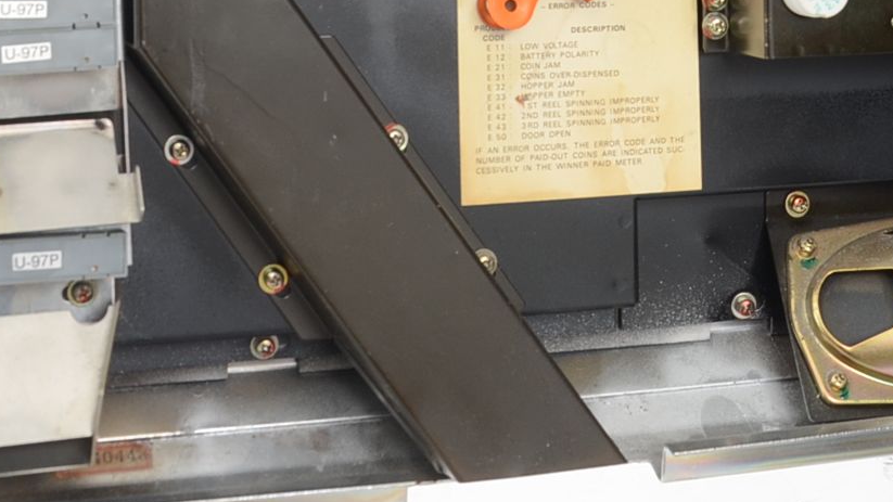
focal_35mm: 99
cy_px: -343
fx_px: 2334
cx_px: 684
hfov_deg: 21.5
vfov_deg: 11.6
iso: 200
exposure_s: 1/100
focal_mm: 21
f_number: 5.6
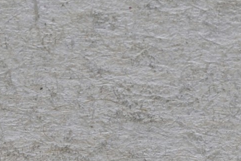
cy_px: 404
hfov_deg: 4.9
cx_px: 170
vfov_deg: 3.2
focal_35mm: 418
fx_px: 2795
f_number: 14
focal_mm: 55
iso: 400
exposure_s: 1/250
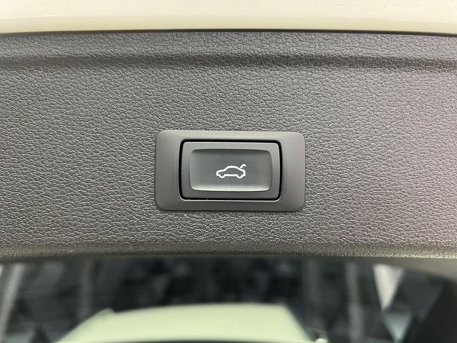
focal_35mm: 26
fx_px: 343
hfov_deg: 67.3
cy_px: 172
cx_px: 228
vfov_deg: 53.1
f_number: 1.5
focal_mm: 5.7
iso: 500
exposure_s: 1/50
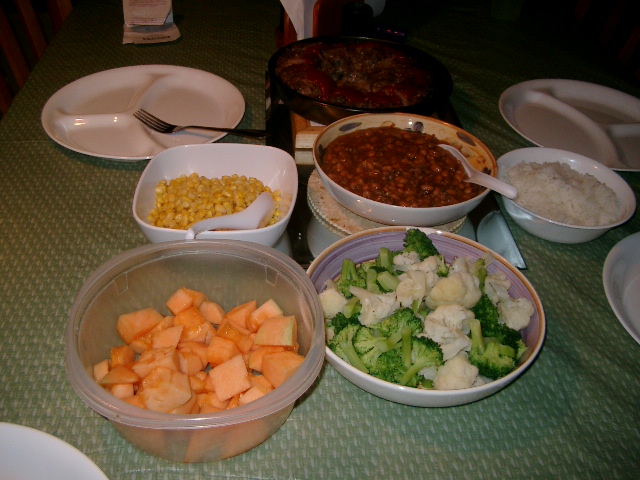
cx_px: 320
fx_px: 684
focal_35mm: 37
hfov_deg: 50.1
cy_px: 240
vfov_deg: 38.7
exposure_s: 1/60
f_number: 2.6
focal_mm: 7.6
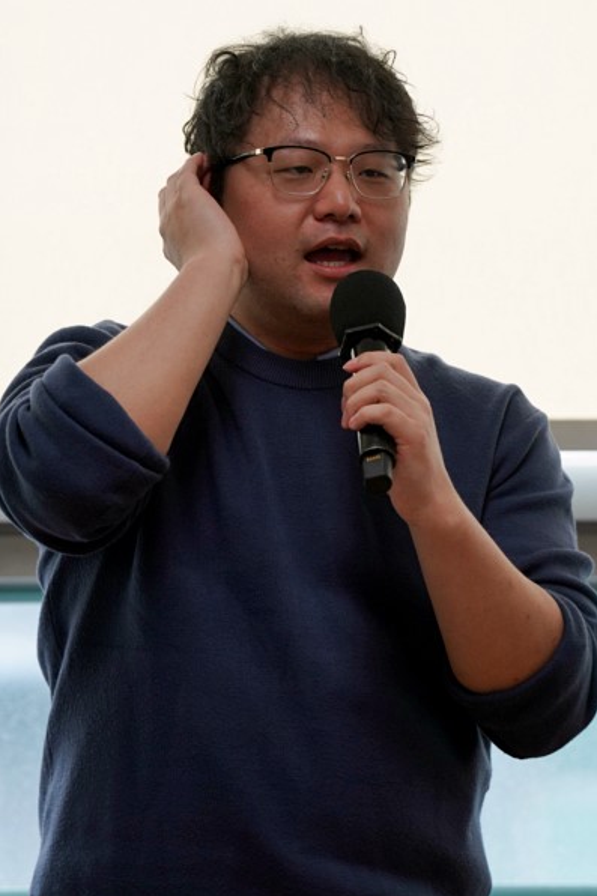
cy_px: 450
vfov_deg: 6.8
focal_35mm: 302
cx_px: 292
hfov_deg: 4.5
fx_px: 7516
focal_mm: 200
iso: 640
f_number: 4
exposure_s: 1/250
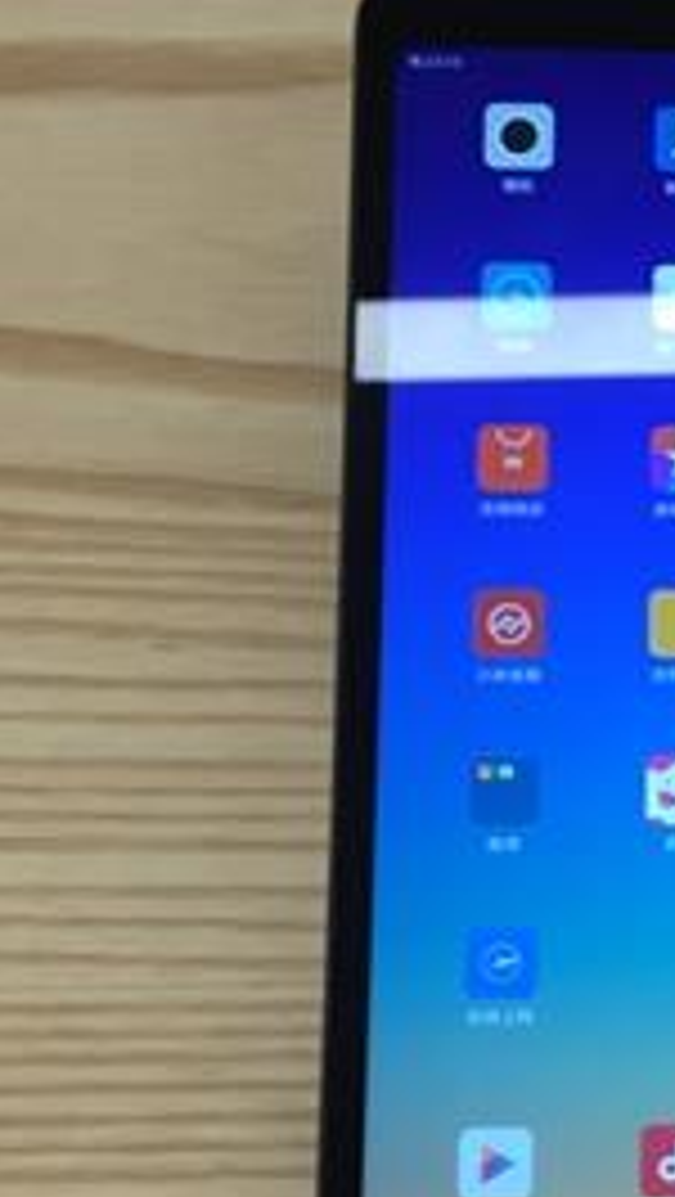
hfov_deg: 14.6
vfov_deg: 27.8
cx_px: 1066
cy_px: 711
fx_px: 2414
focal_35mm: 76
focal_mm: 4.15
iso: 25
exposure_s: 1/33
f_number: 2.2
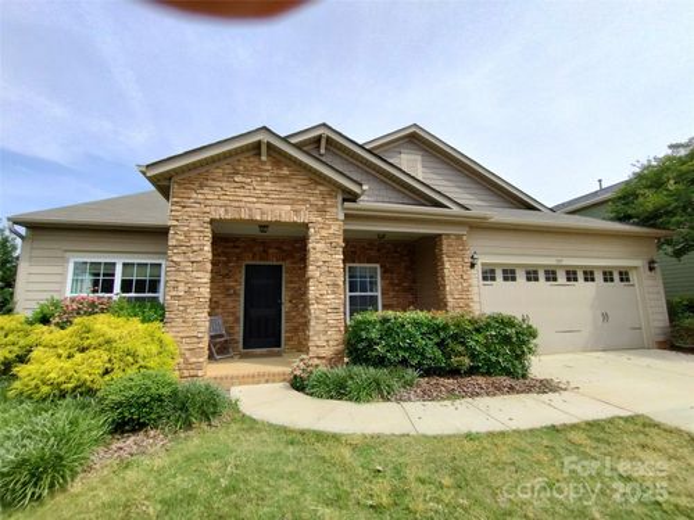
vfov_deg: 78.1
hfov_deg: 94.5
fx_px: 321
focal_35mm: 16
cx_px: 347
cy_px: 260
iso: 100
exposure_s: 1/1360
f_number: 2.2
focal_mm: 1.66
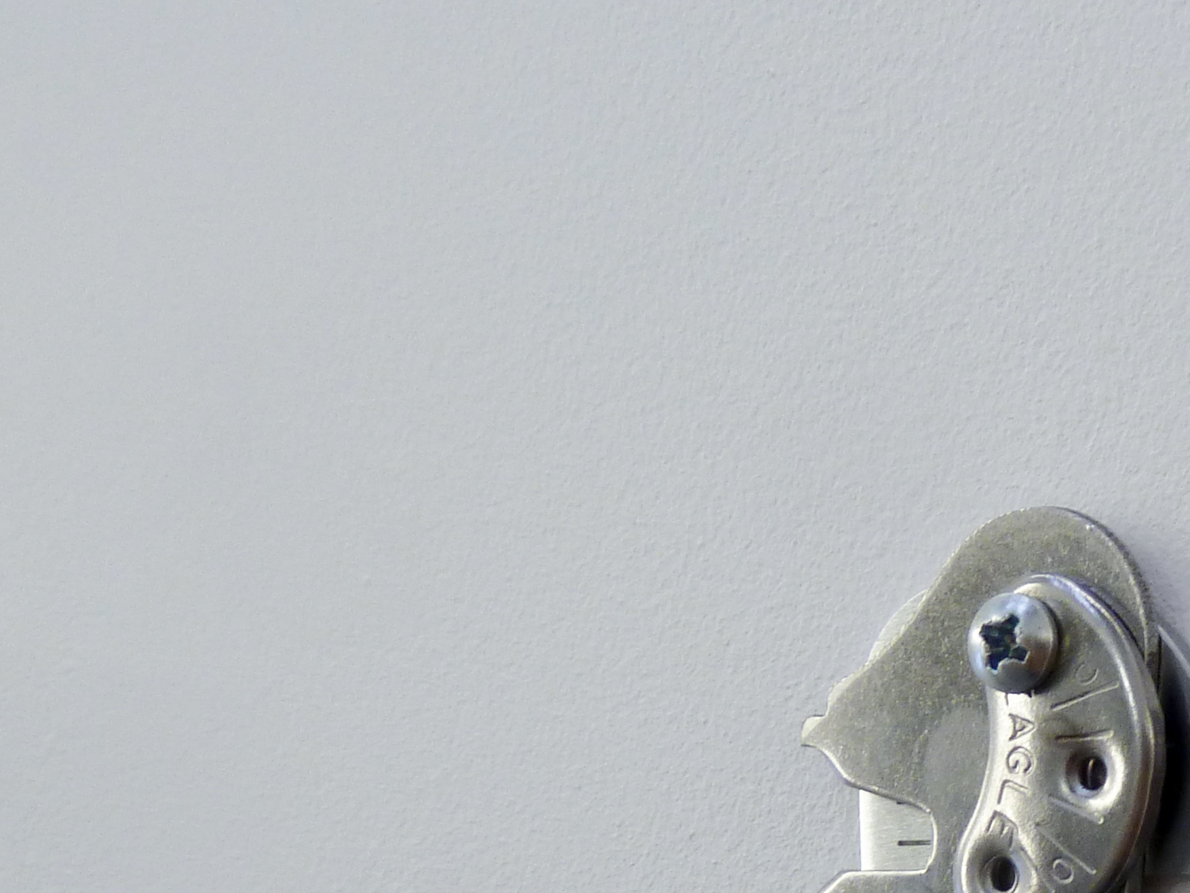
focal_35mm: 57
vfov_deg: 24.0
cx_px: 1039
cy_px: 987
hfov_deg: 32.3
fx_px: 1960
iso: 100
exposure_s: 1/15
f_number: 3.3
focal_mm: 4.1
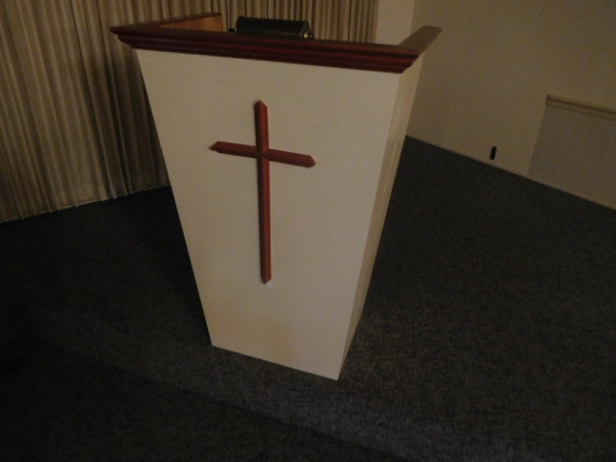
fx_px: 445
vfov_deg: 54.9
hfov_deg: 69.4
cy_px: 231
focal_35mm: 25
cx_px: 308
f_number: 3.4
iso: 560
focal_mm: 4.5
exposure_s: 1/15
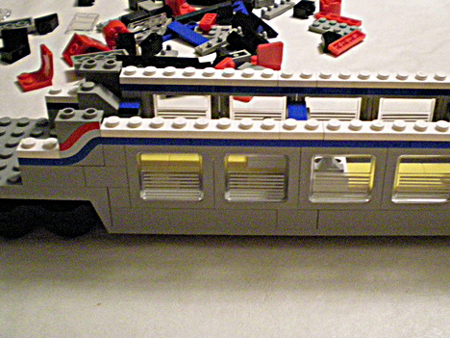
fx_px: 676
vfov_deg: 27.9
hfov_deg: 36.6
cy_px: 129
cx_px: 282
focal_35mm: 52
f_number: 3.1
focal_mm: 6.3
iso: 800
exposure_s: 1/38.5
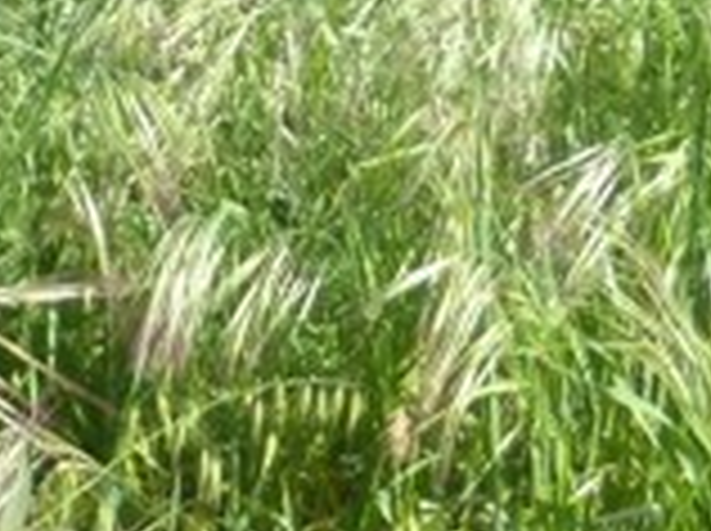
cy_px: -810
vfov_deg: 8.5
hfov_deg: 11.6
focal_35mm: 156
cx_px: -608
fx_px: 3199
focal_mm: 4.3
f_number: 4
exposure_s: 1/320
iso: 100
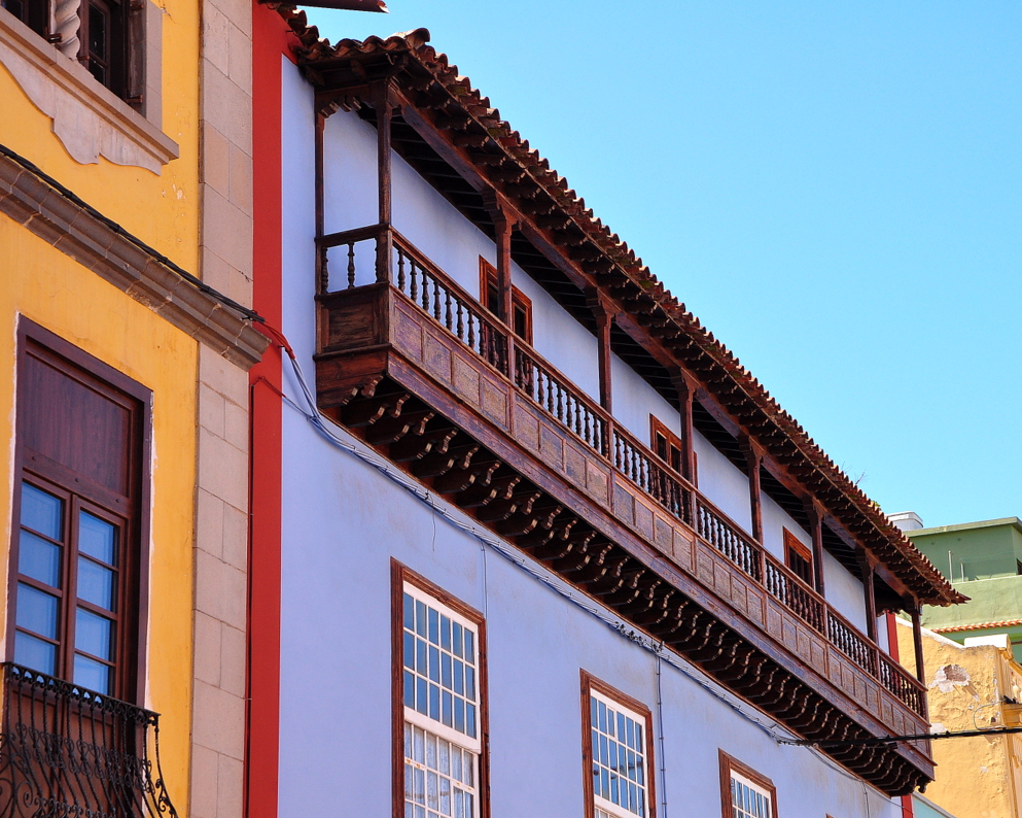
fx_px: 2571
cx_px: 574
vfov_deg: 18.1
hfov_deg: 22.5
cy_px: 410
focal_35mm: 85
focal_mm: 50
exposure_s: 1/320
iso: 400
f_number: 9
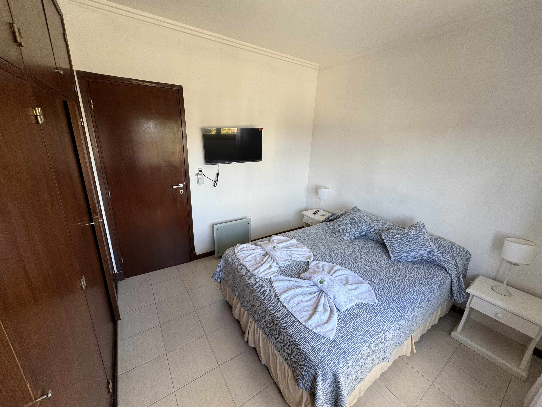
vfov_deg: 85.7
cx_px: 271
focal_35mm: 14
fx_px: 219
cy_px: 204
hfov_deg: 102.1
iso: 64
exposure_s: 1/100
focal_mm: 2.22
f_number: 2.2
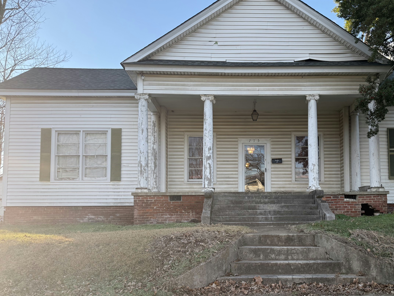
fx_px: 364
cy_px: 187
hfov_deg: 56.3
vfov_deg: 43.8
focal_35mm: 32
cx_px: 242
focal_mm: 6.76
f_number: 1.78
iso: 100
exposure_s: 1/1250
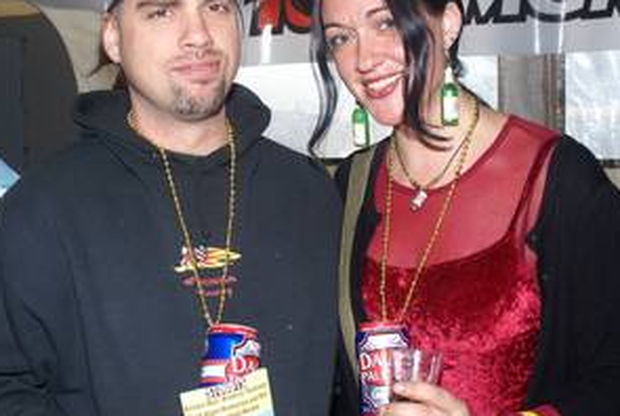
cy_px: 213
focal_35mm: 61
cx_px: 246
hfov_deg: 32.7
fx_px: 1053
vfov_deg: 22.4
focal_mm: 24
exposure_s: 1/80
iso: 320
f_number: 8
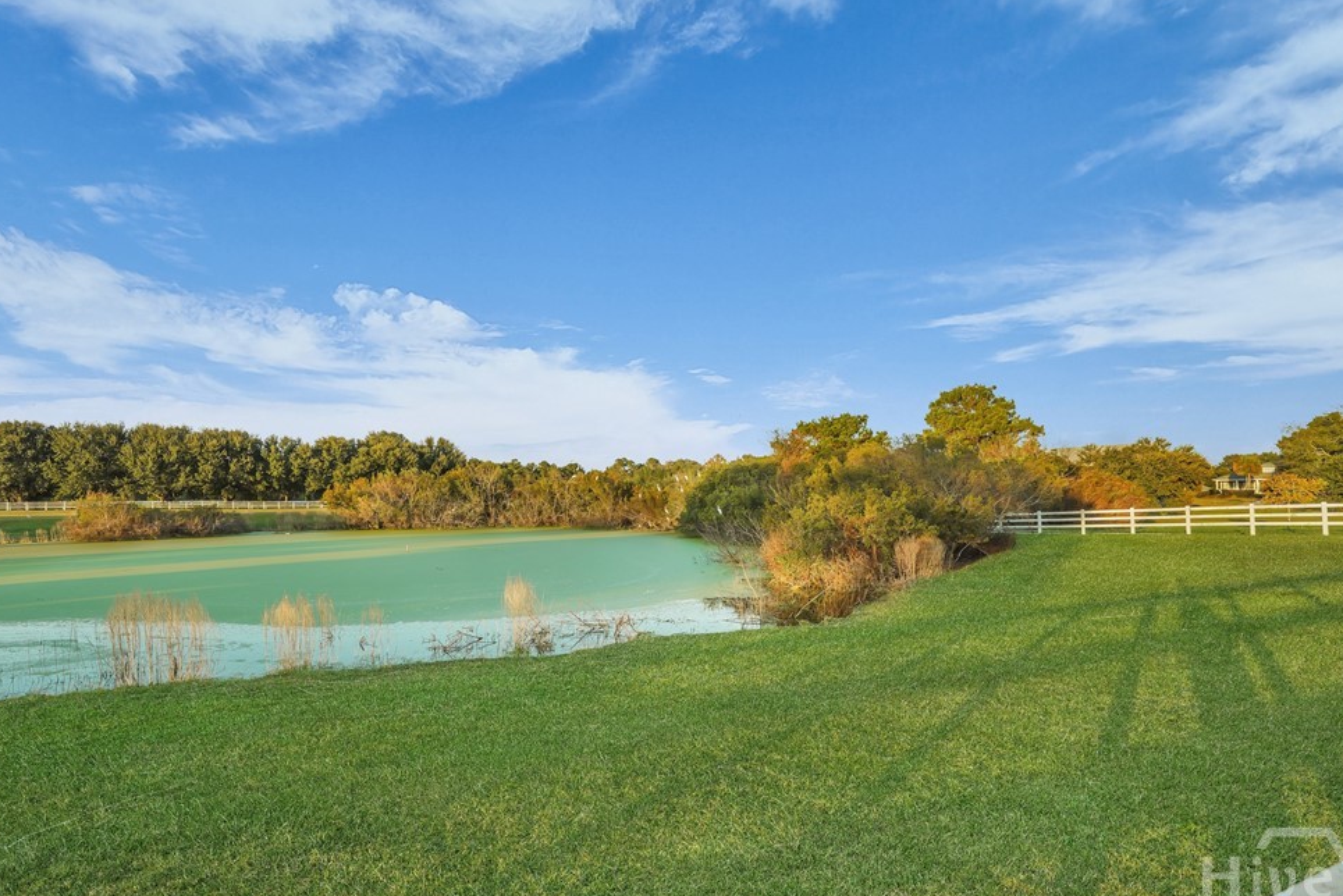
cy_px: 479
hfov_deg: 89.9
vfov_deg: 67.3
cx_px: 626
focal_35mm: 18
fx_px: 672
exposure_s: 1/200
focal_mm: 16
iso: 320
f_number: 9
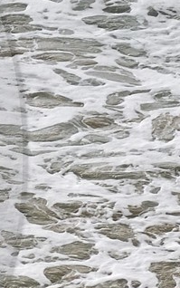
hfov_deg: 2.9
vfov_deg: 4.7
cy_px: 158
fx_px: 3497
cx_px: -398
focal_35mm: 446
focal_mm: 58
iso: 200
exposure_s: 1/125
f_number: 13
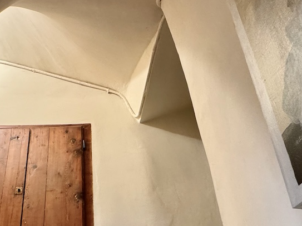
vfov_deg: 37.6
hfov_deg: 54.2
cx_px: 101
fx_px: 288
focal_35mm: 33
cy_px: 233
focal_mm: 2.22
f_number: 2.2
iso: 640
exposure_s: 1/50
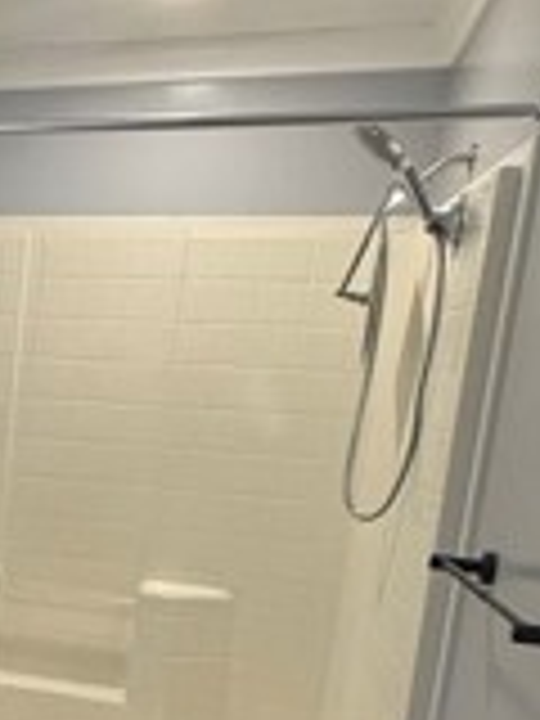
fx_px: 1165
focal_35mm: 56
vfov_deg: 33.4
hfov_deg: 21.3
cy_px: 567
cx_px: -306
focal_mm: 2.22
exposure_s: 1/120
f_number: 2.2
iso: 250
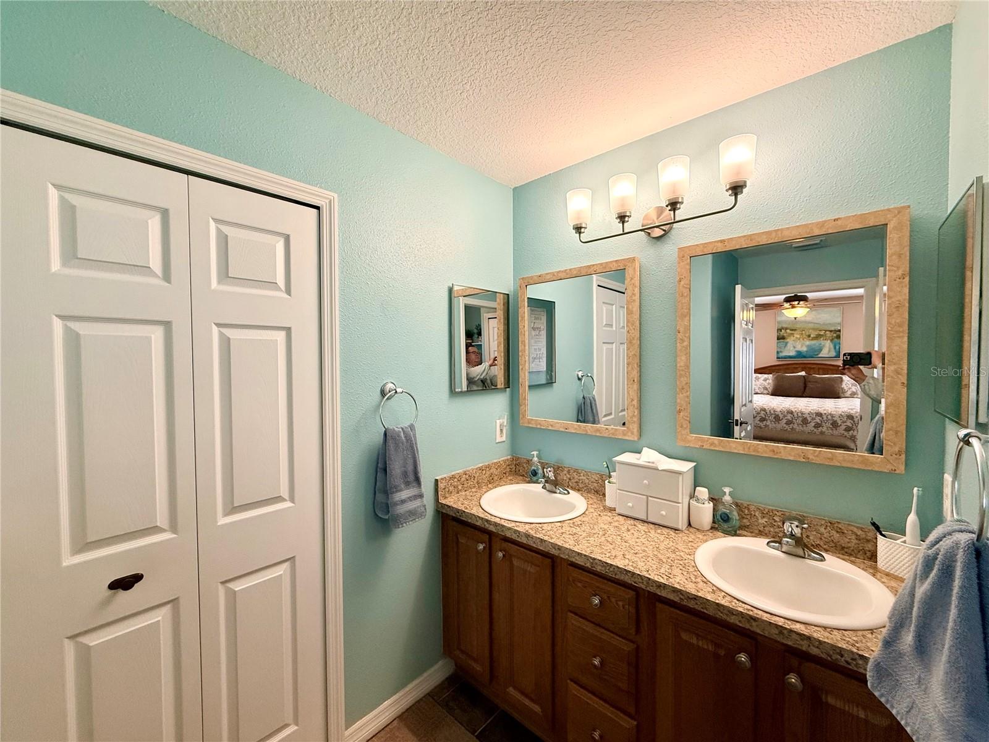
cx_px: 494
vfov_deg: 85.7
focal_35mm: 14
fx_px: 400
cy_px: 371
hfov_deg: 102.1
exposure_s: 1/120
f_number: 2.2
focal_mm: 2.22
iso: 160
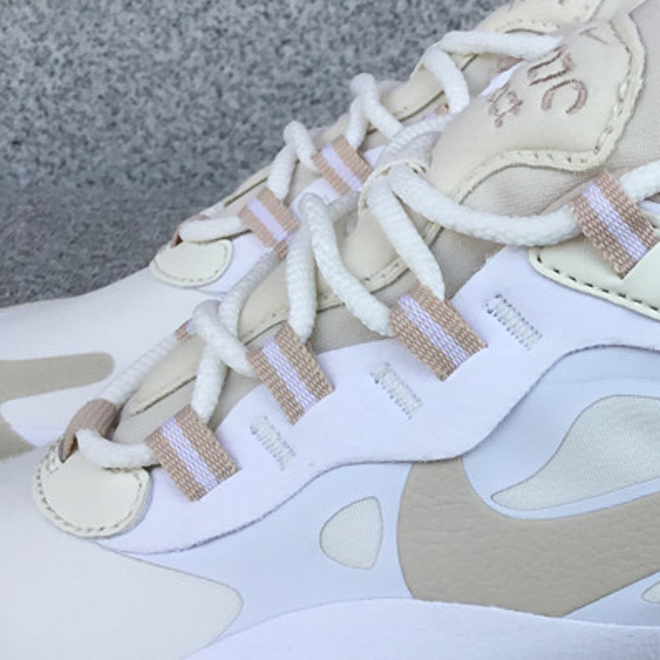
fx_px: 1337
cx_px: 630
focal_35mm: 62
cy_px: 429
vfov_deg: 27.6
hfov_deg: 26.5
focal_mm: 3.3
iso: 25
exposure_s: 1/509
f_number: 2.4
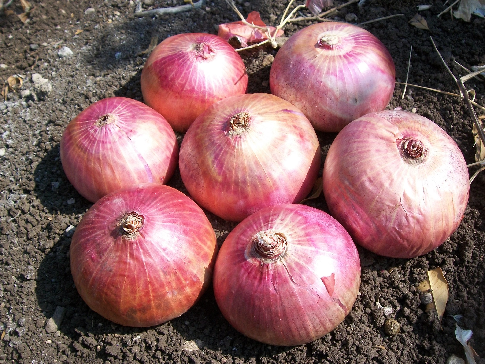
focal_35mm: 36
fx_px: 504
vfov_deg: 39.7
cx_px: 242
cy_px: 182
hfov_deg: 51.4
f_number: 4.8
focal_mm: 6
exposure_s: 1/320
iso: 80
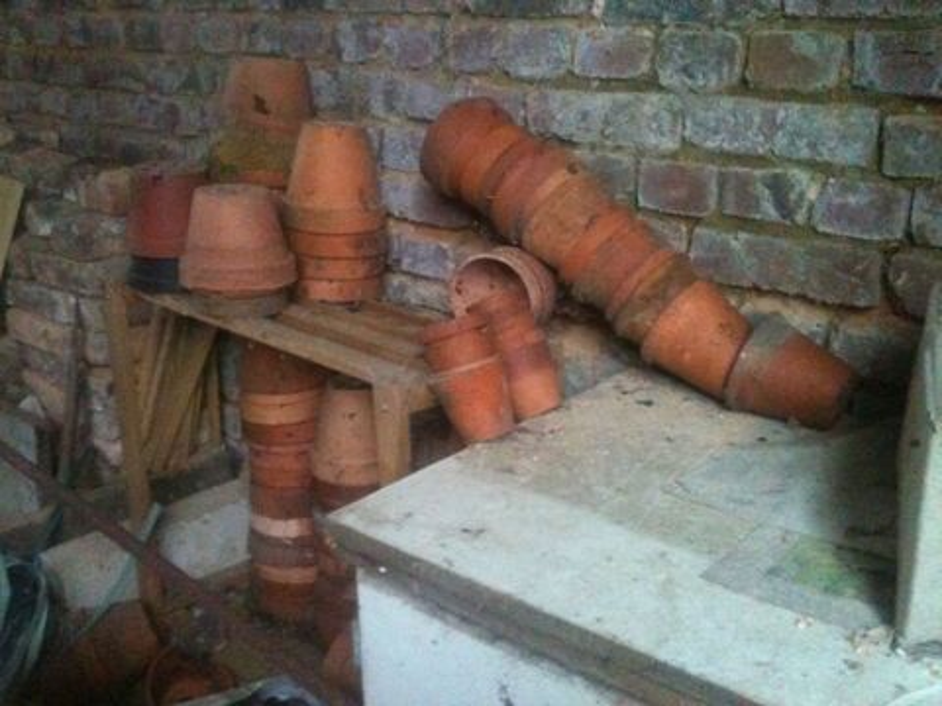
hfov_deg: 52.6
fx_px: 952
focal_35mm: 35
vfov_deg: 40.7
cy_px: 353
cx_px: 471
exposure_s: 1/10
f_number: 2.8
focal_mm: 3.85
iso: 800
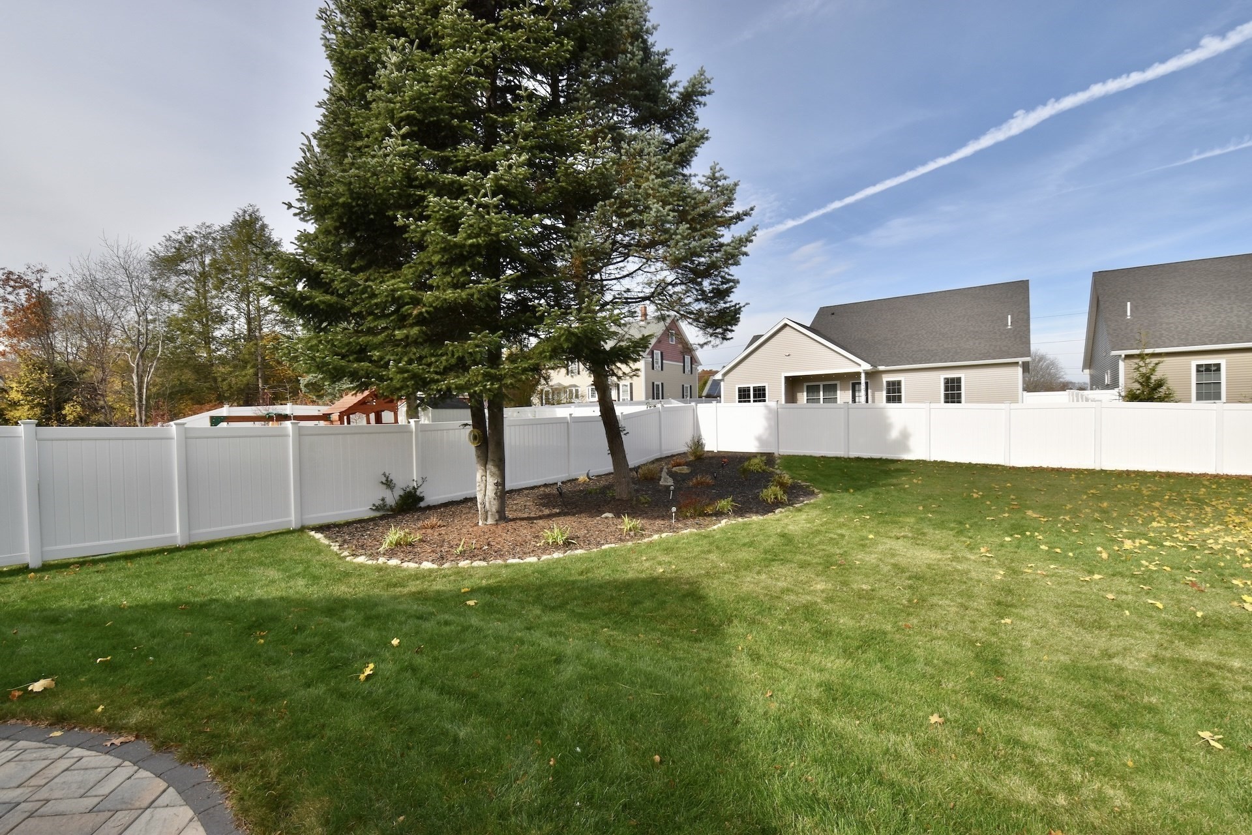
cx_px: 626
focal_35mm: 15
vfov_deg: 77.3
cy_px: 418
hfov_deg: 100.4
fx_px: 522
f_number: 9
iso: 200
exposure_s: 1/320
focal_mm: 10
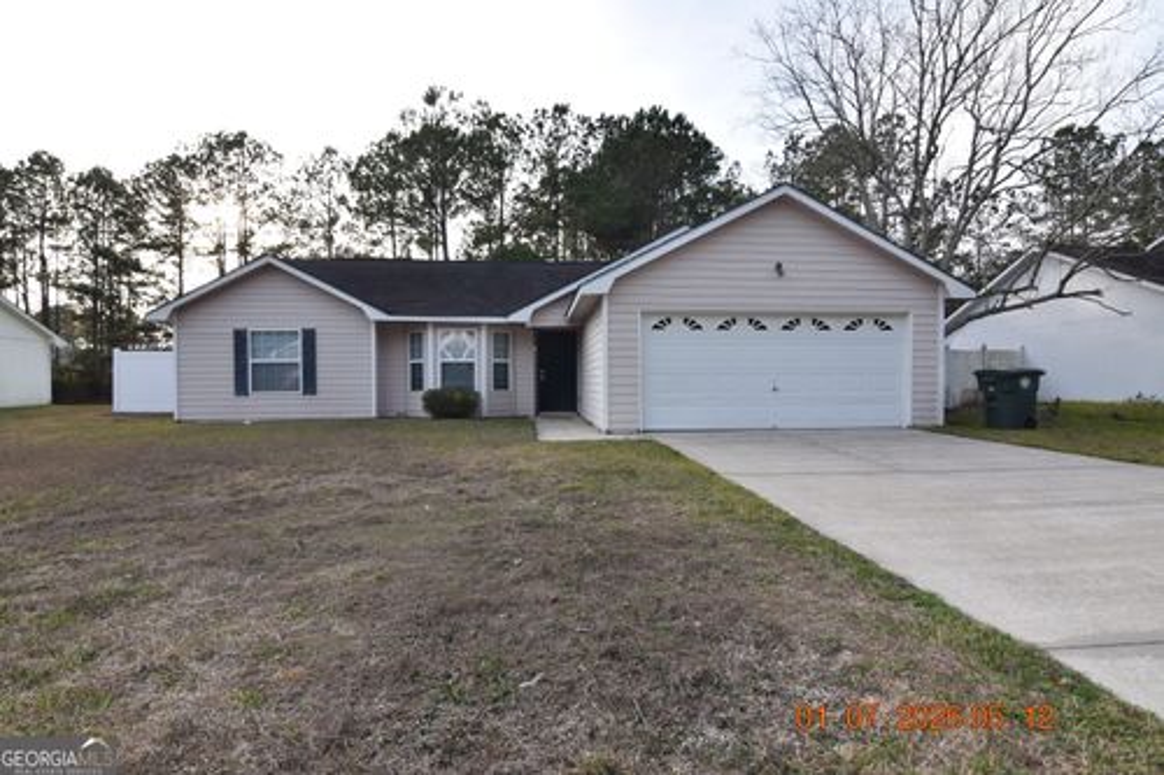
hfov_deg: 95.0
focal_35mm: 16
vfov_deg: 72.0
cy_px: 388
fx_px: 533
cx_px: 582
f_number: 5
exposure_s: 1/200
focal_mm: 11
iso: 100
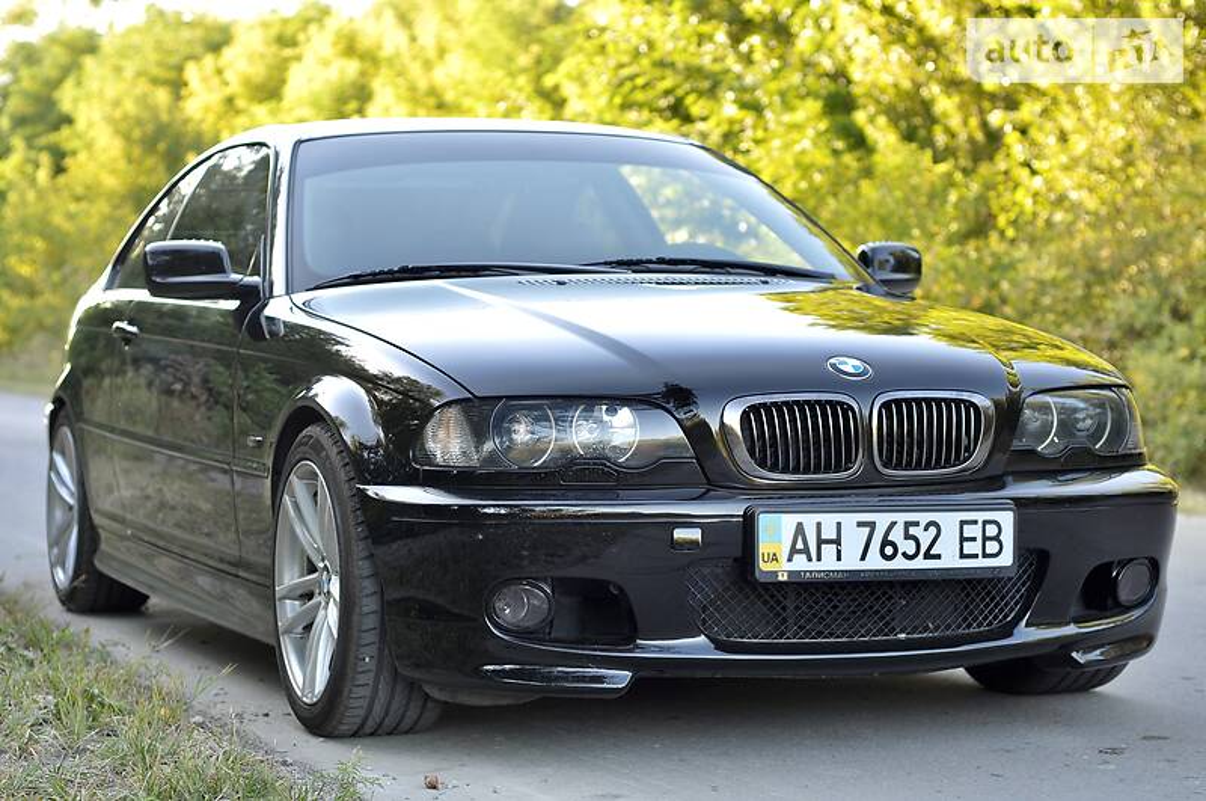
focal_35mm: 75
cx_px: 603
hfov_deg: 27.0
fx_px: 2509
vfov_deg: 18.1
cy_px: 400
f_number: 3.2
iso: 200
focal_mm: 50
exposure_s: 1/160
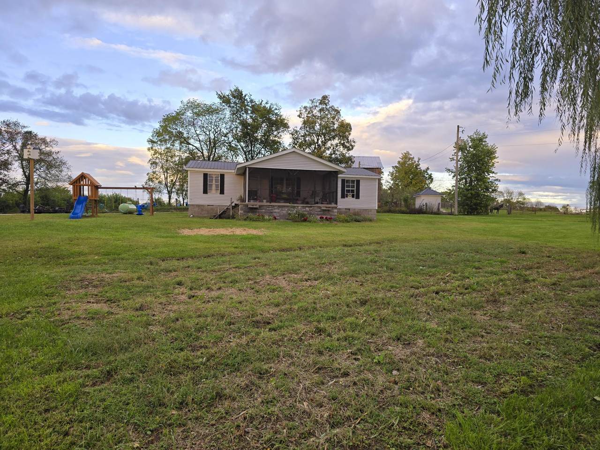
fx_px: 399
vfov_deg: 58.9
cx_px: 300
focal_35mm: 23
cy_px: 225
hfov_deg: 73.9
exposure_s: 1/180
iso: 32
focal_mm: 6.3
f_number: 1.7
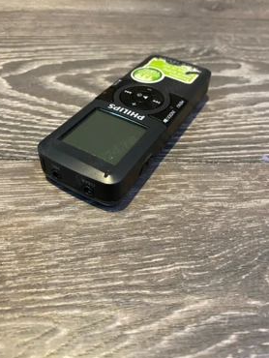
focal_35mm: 27
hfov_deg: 51.4
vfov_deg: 65.3
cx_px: 125
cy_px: 170
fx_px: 279
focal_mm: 4.25
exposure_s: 1/50
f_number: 1.8
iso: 500
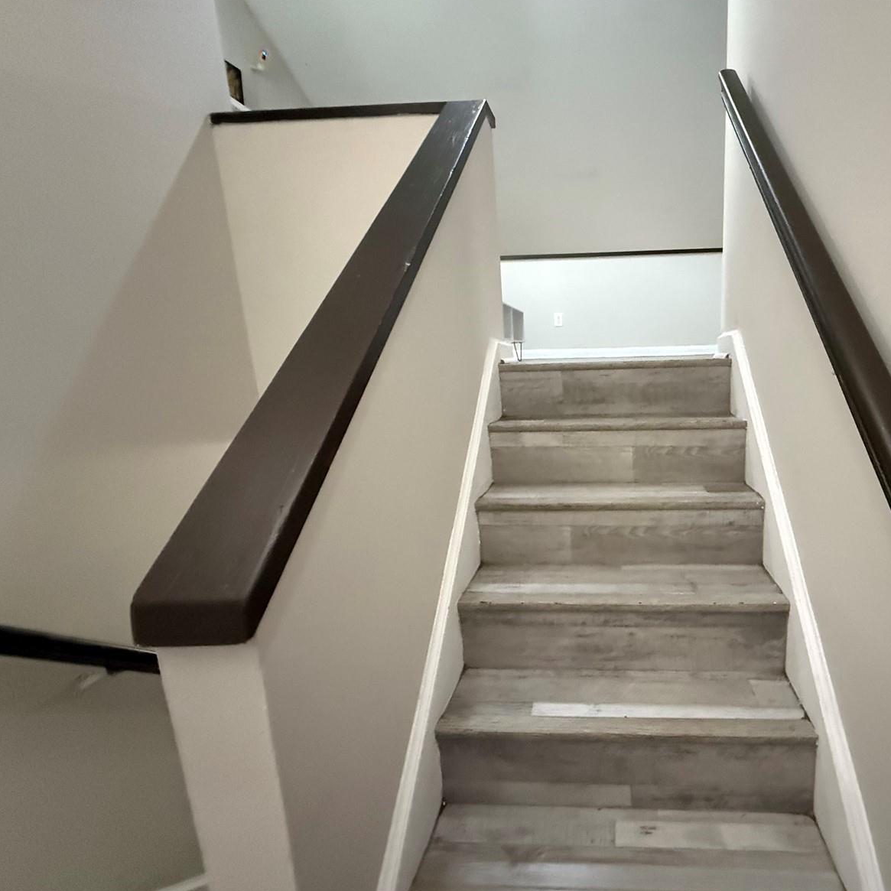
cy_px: 454
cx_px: 599
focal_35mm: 17
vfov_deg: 84.0
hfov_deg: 81.0
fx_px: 495
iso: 1250
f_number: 2.2
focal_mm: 2.22
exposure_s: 1/60
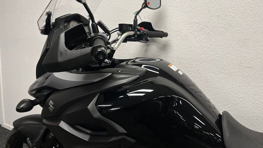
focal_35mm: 29
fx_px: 202
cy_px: 49
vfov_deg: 39.7
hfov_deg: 66.0
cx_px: 130
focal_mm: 5.1
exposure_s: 1/100
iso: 100
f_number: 1.6
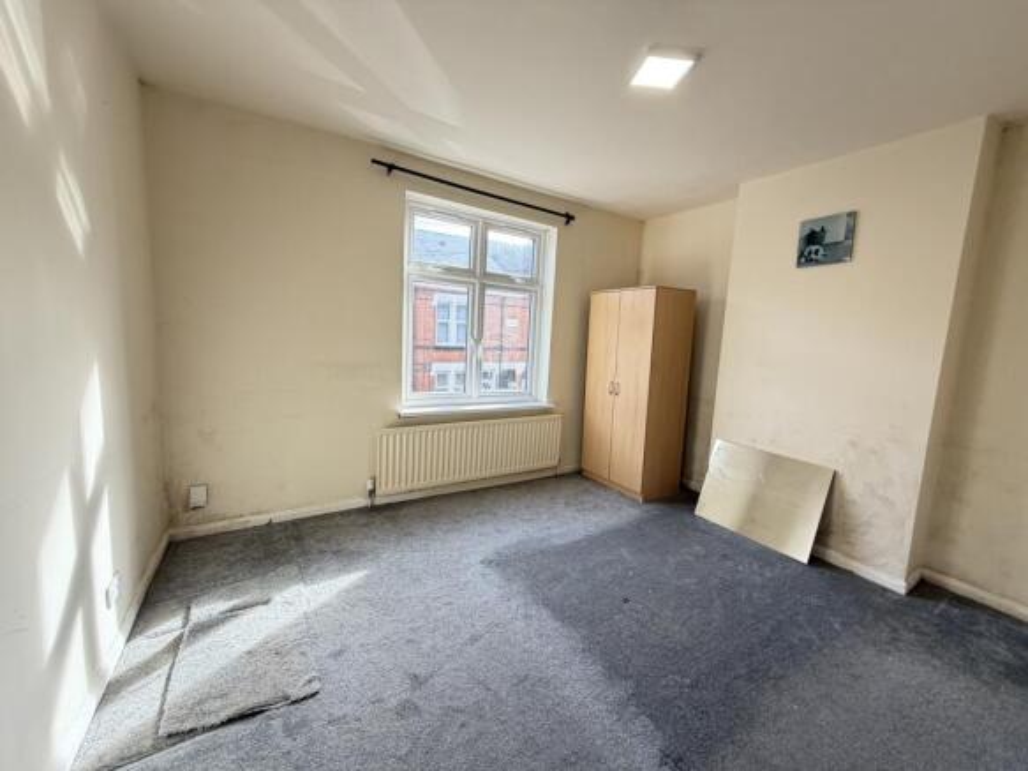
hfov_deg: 102.1
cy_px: 386
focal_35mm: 14
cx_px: 514
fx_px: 416
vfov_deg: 85.7
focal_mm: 2.22
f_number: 2.2
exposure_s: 1/121
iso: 125
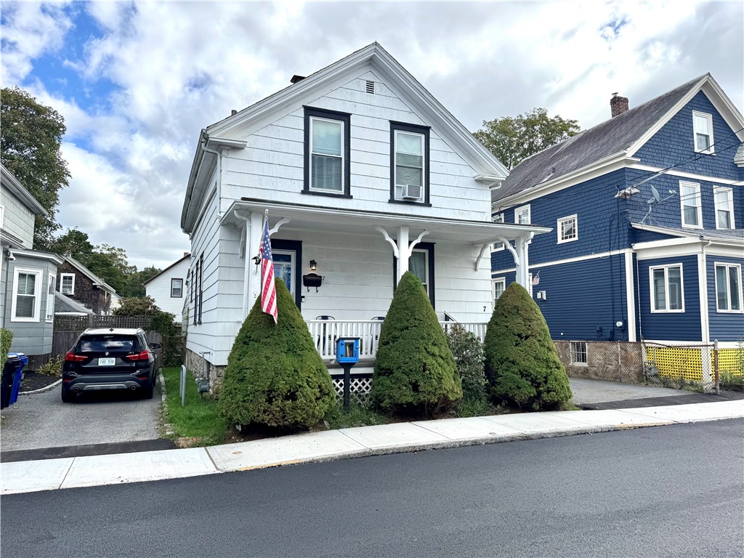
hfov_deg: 71.6
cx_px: 372
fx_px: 516
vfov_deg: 56.8
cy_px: 279
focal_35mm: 24
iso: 80
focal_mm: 6.76
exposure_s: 1/2833
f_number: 1.78
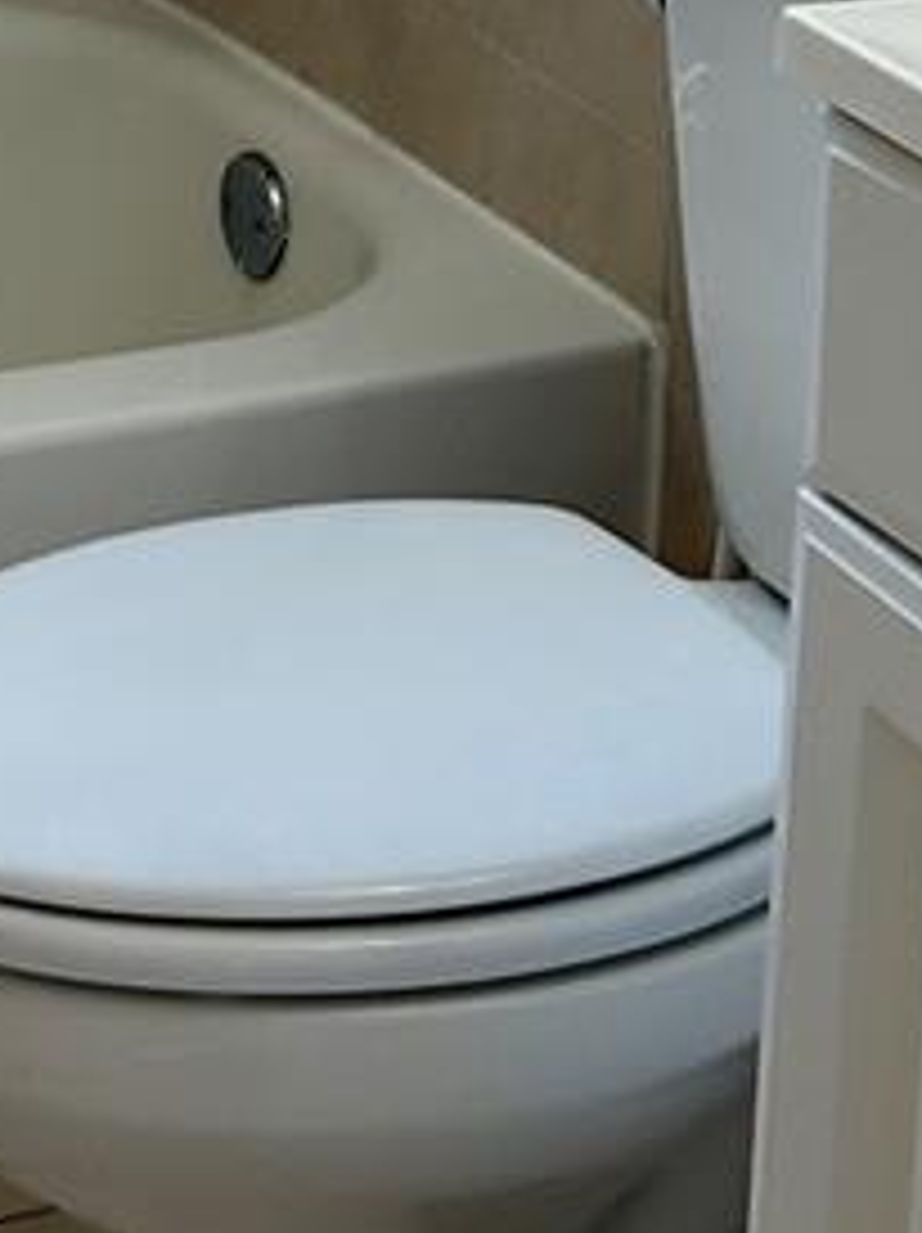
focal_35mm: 114
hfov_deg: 12.8
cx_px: -22
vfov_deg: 15.4
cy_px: -842
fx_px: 4055
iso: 80
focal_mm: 5.7
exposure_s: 1/120
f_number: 1.5
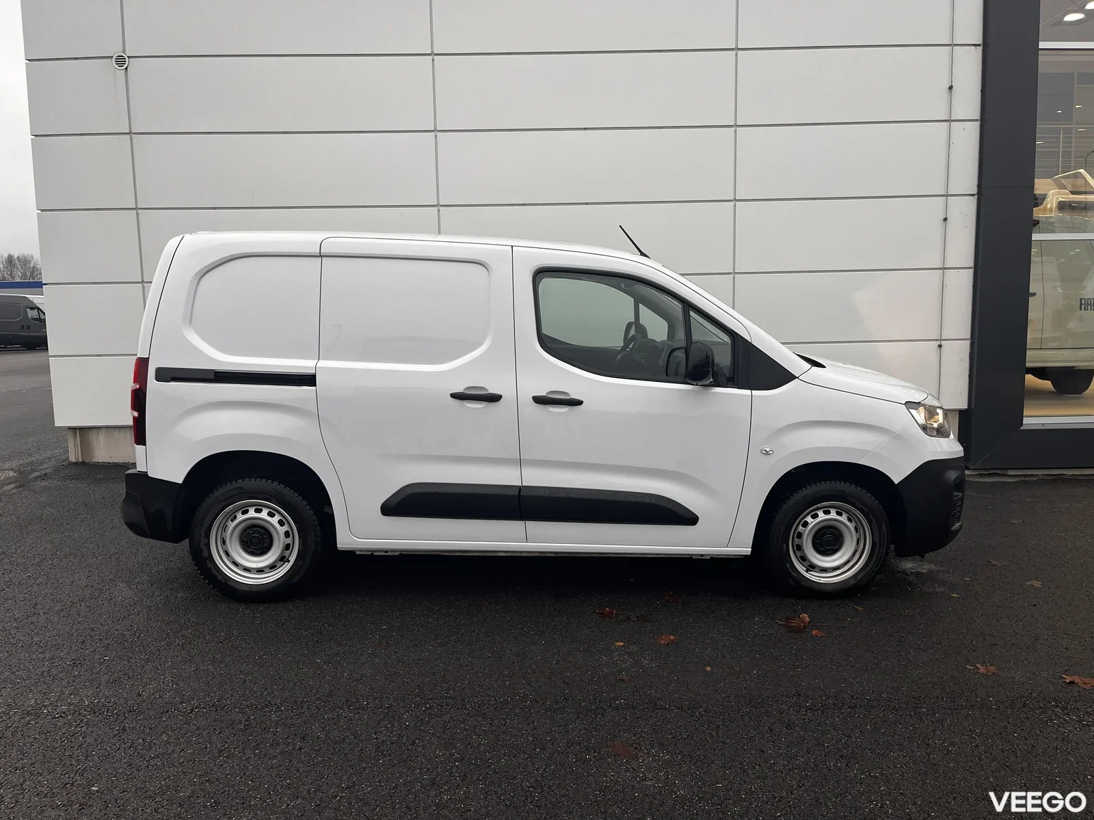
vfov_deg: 53.1
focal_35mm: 26
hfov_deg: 67.3
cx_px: 547
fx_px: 822
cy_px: 410
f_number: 1.6
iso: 80
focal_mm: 5.1
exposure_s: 1/122
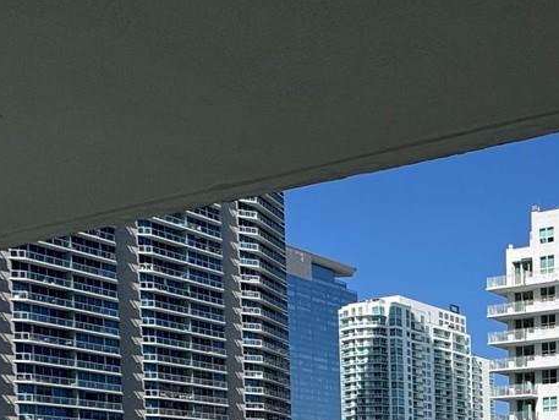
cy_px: 546
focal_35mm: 49
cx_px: 731
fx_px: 791
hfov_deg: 30.5
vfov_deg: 25.5
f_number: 2.2
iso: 32
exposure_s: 1/3906
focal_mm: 2.22
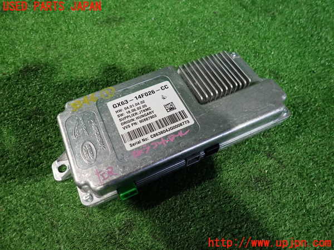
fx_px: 241
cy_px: 125
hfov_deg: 69.4
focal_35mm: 25
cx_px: 167
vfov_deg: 54.9
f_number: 2
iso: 250
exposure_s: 1/30
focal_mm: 4.5
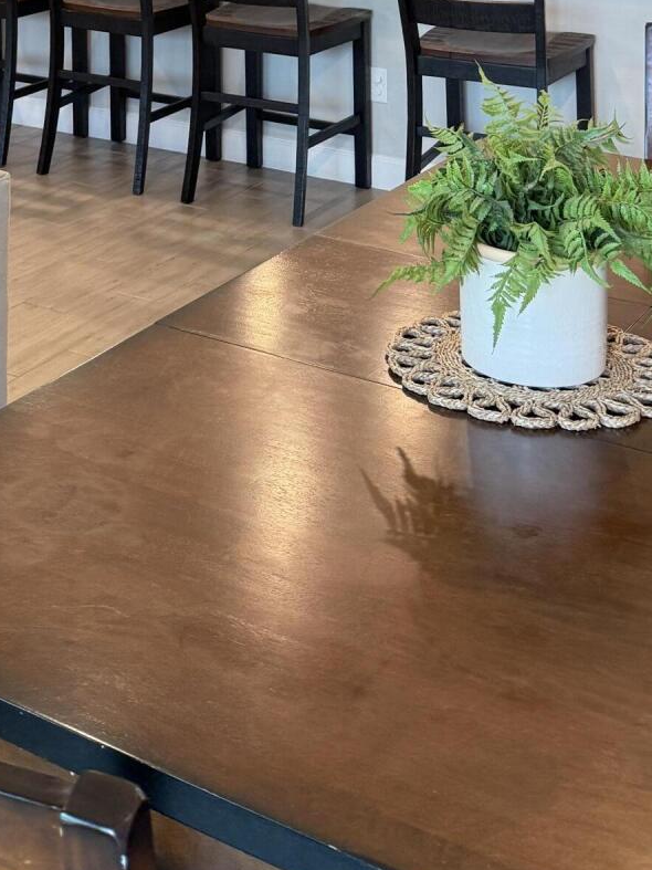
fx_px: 1532
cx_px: 128
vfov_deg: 27.4
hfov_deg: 23.7
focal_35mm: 61
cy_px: -207
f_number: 1.78
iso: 200
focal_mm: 6.76
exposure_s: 1/60
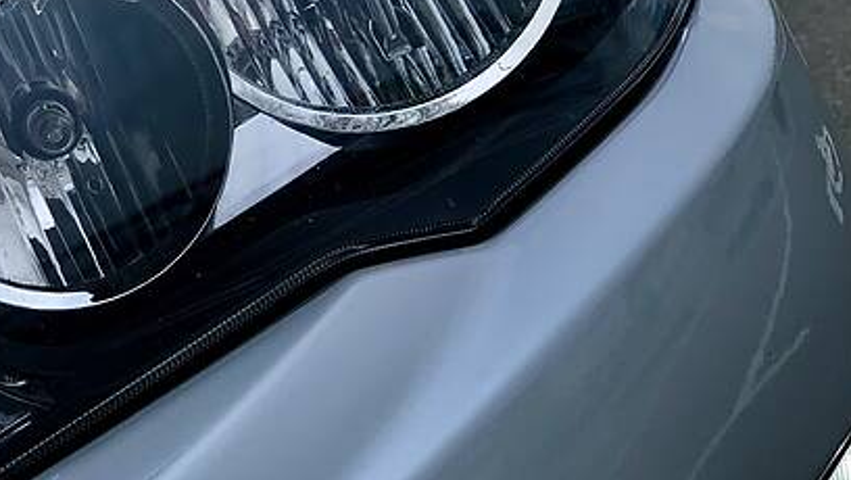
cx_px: 209
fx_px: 2506
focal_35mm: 111
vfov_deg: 10.9
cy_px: 106
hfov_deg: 19.1
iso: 16
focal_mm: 6
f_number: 2.4
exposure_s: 1/421
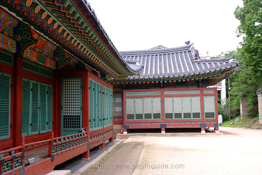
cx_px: 131
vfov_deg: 34.3
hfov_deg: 49.5
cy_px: 88
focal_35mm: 39
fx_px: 284
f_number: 5.6
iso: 125
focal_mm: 26
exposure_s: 1/28
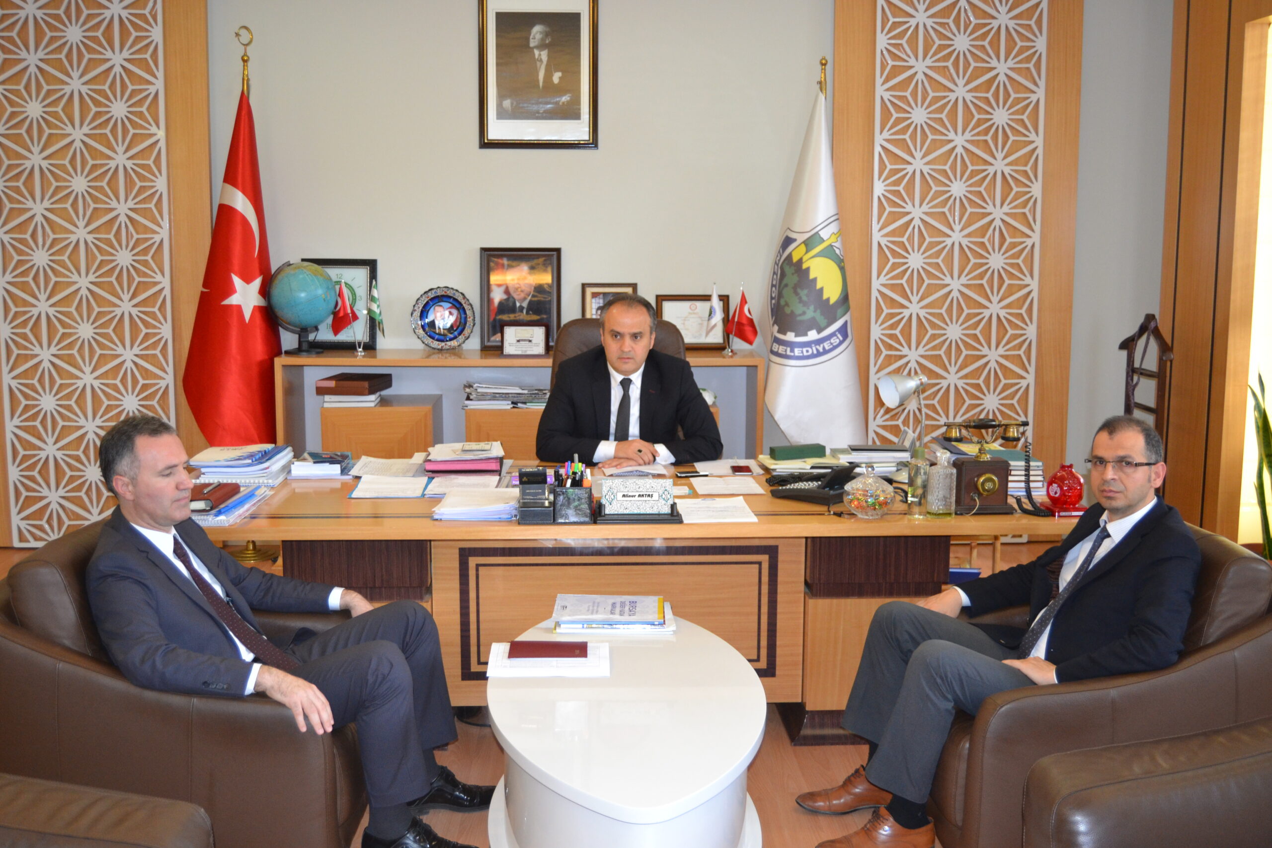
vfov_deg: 38.4
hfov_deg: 55.1
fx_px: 1219
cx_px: 636
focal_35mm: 34
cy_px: 424
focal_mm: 23
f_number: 3.8
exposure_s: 1/60
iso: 1000
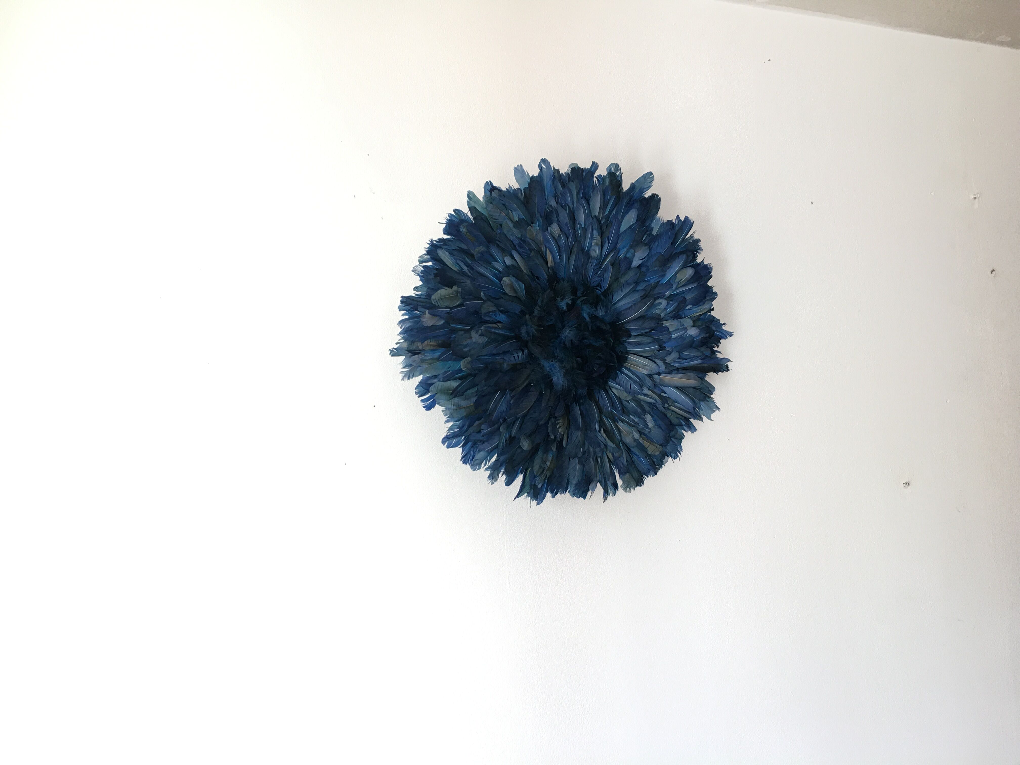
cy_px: 382
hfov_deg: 61.7
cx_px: 510
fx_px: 855
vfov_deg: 48.2
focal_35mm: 29
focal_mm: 4.15
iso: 40
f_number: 2.2
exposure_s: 1/33
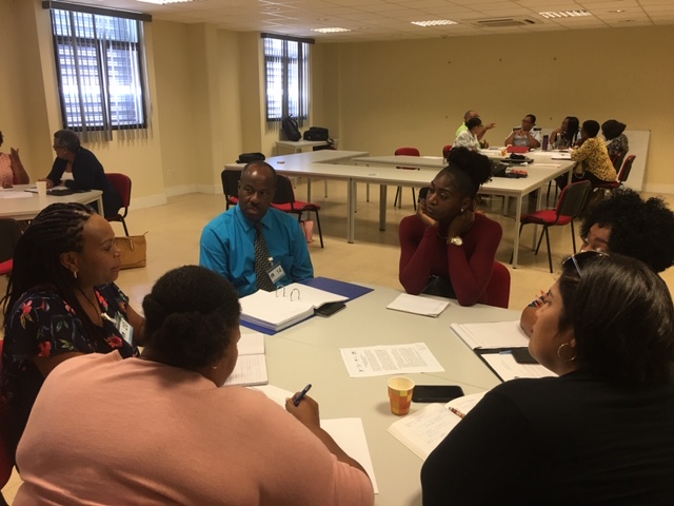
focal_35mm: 29
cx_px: 337
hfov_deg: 61.7
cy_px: 253
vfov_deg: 48.2
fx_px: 565
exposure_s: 1/33
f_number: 2.2
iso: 50
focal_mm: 4.15
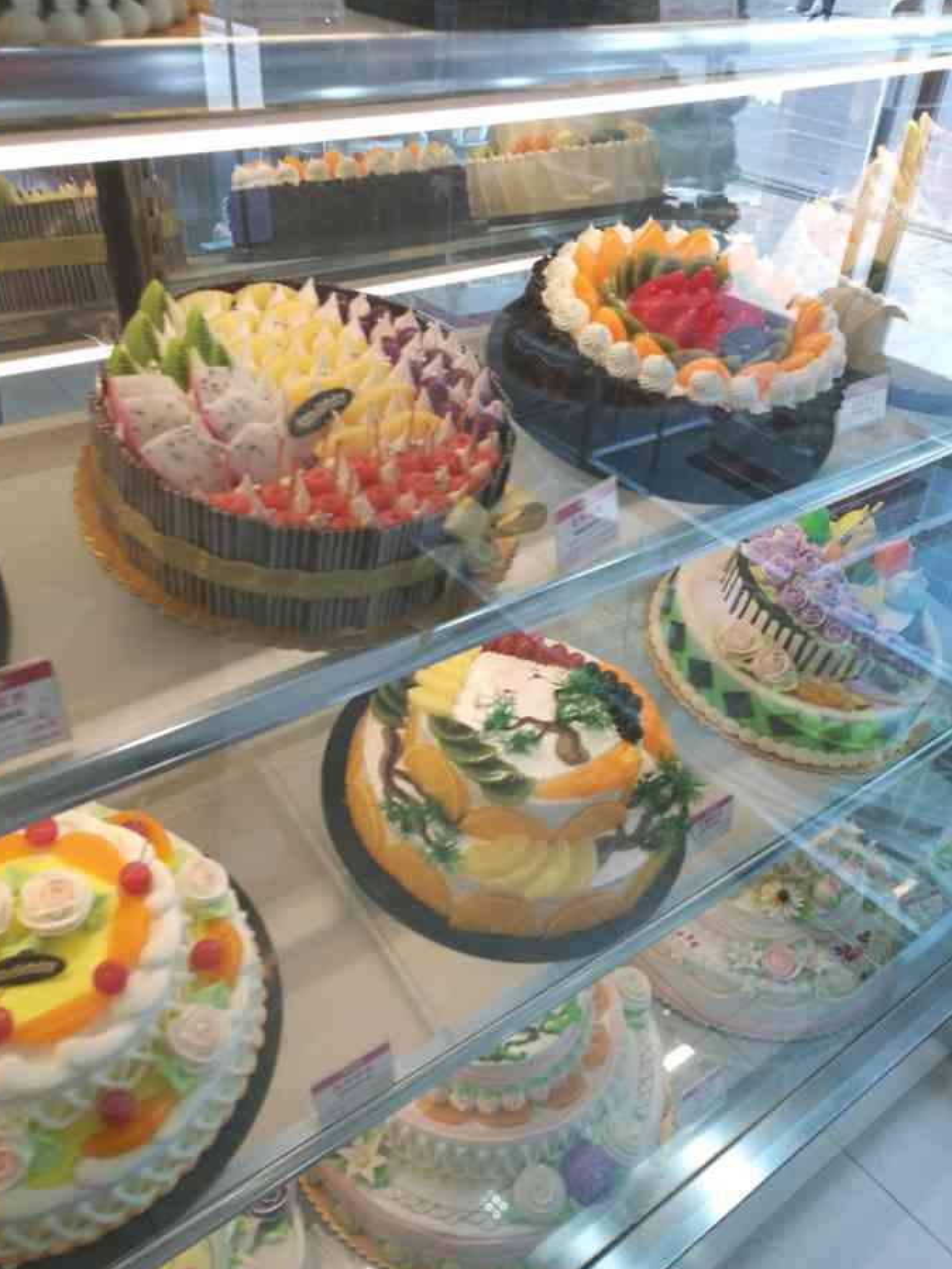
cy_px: 652
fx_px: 1027
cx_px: 477
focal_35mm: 28
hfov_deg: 49.7
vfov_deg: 63.4
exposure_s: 1/100
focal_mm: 4.5
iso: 80
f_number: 2.2
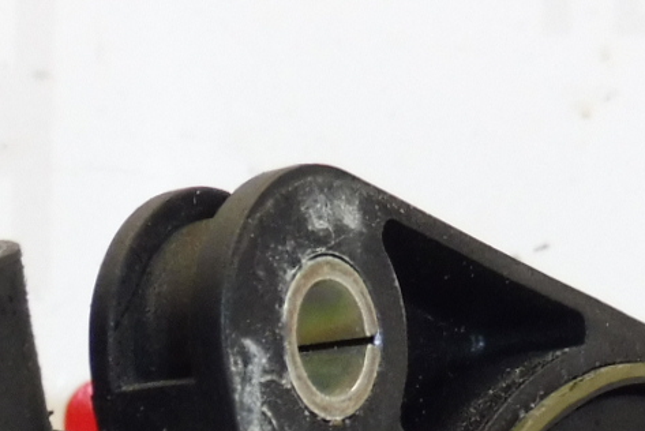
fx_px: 1936
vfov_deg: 12.1
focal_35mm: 108
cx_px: -136
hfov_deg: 17.9
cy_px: 633
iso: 200
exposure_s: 1/60
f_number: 3.5
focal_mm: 4.3
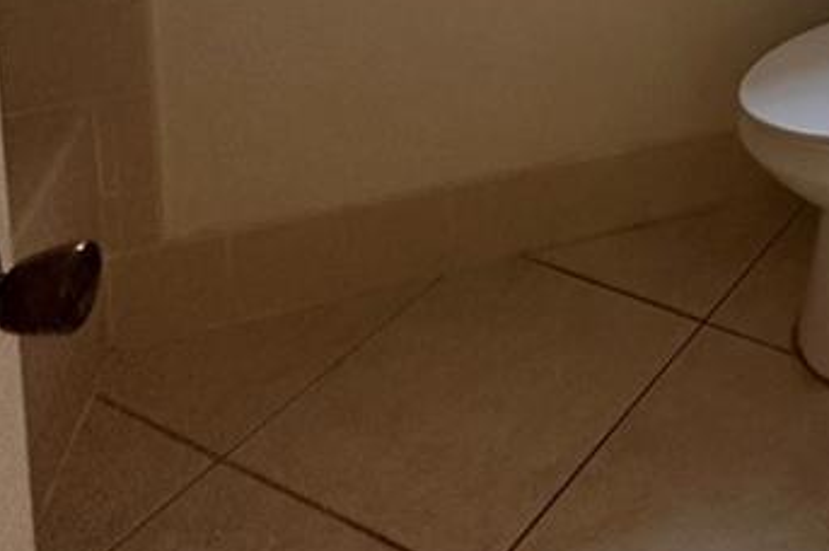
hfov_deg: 31.7
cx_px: 1025
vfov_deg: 19.7
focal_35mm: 51
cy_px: -437
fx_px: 1173
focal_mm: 2.22
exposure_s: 1/60
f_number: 2.2
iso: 200
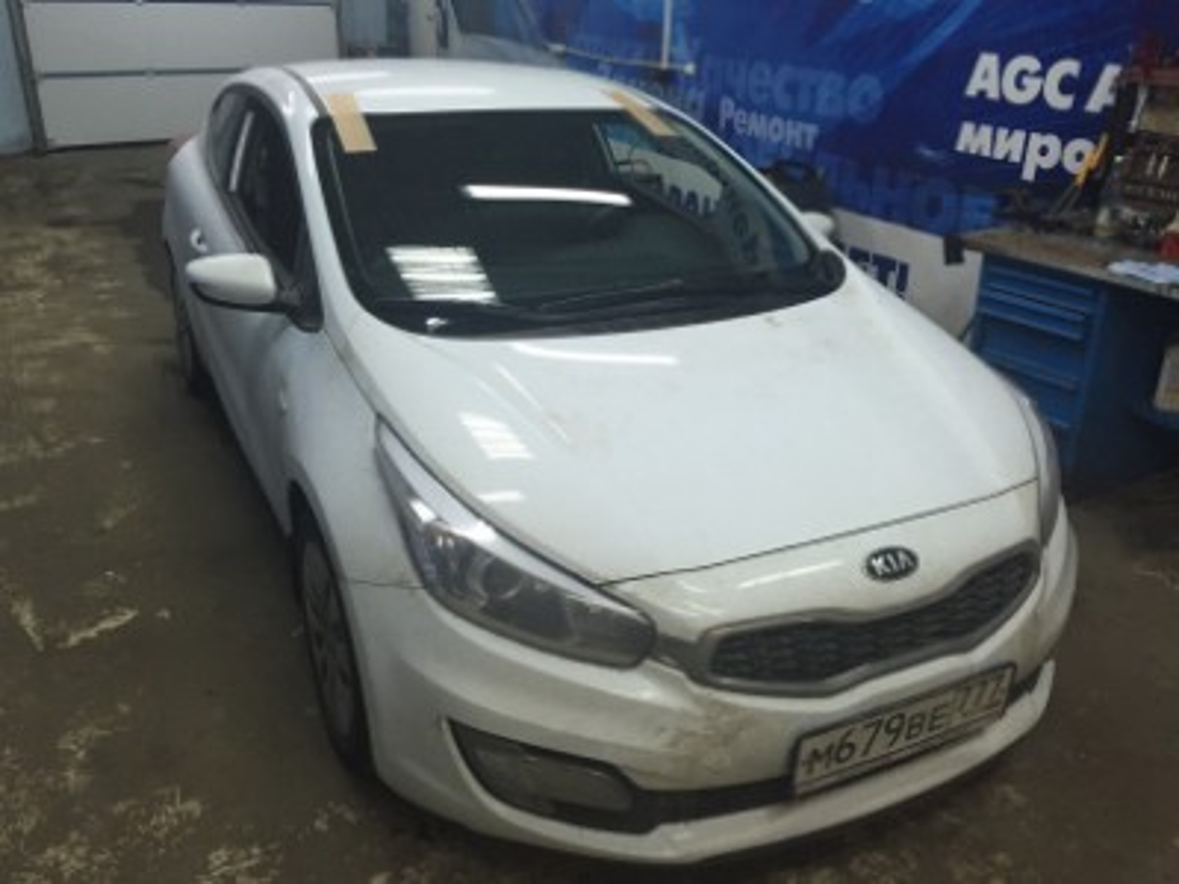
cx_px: 590
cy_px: 442
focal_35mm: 29
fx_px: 988
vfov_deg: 48.2
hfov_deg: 61.7
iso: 64
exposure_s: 1/33
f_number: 2.2
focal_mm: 4.15
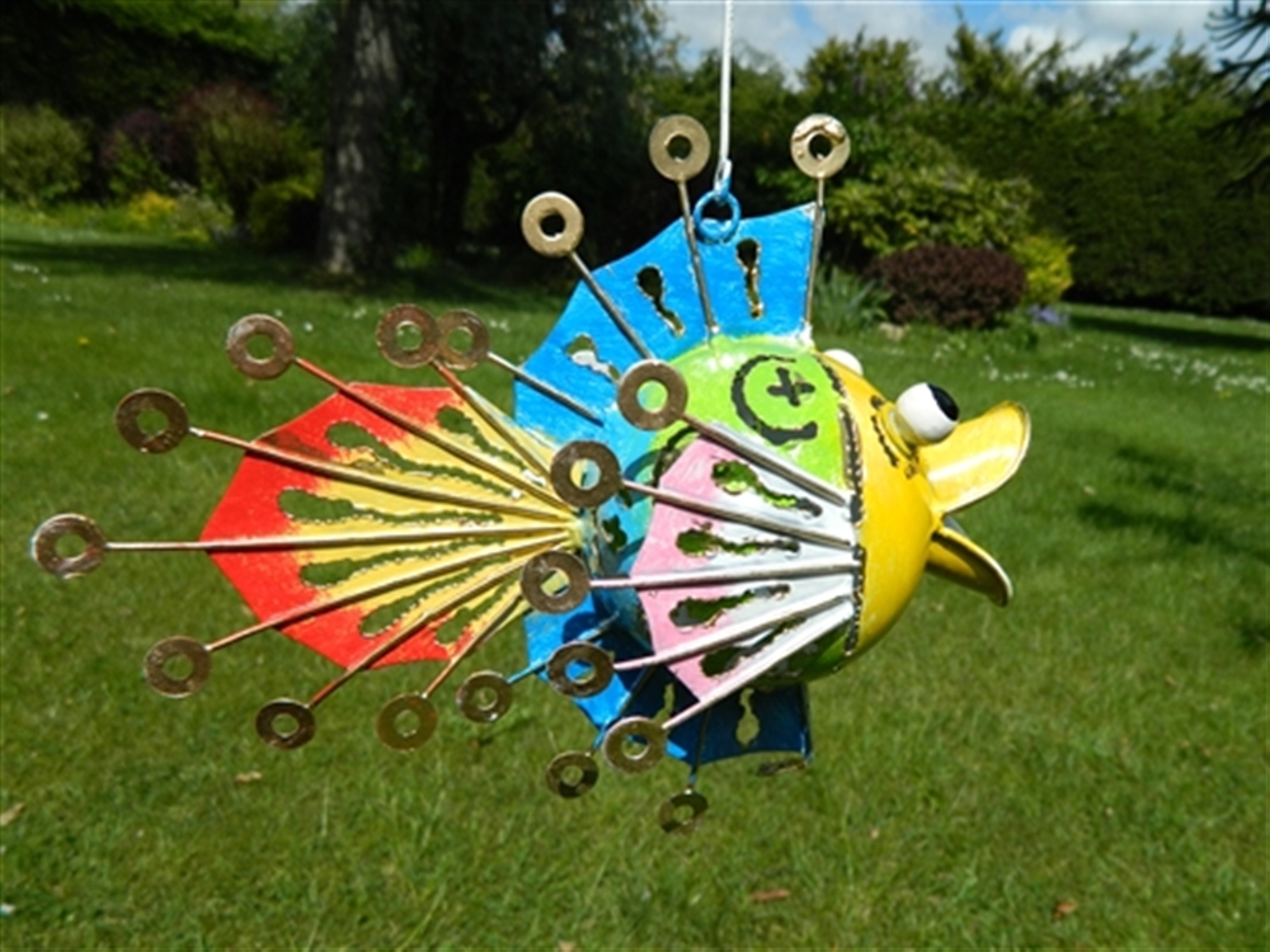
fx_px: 917
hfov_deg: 69.4
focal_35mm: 25
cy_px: 476
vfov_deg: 54.9
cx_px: 635
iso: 80
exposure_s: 1/200
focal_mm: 4.5
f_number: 8.7
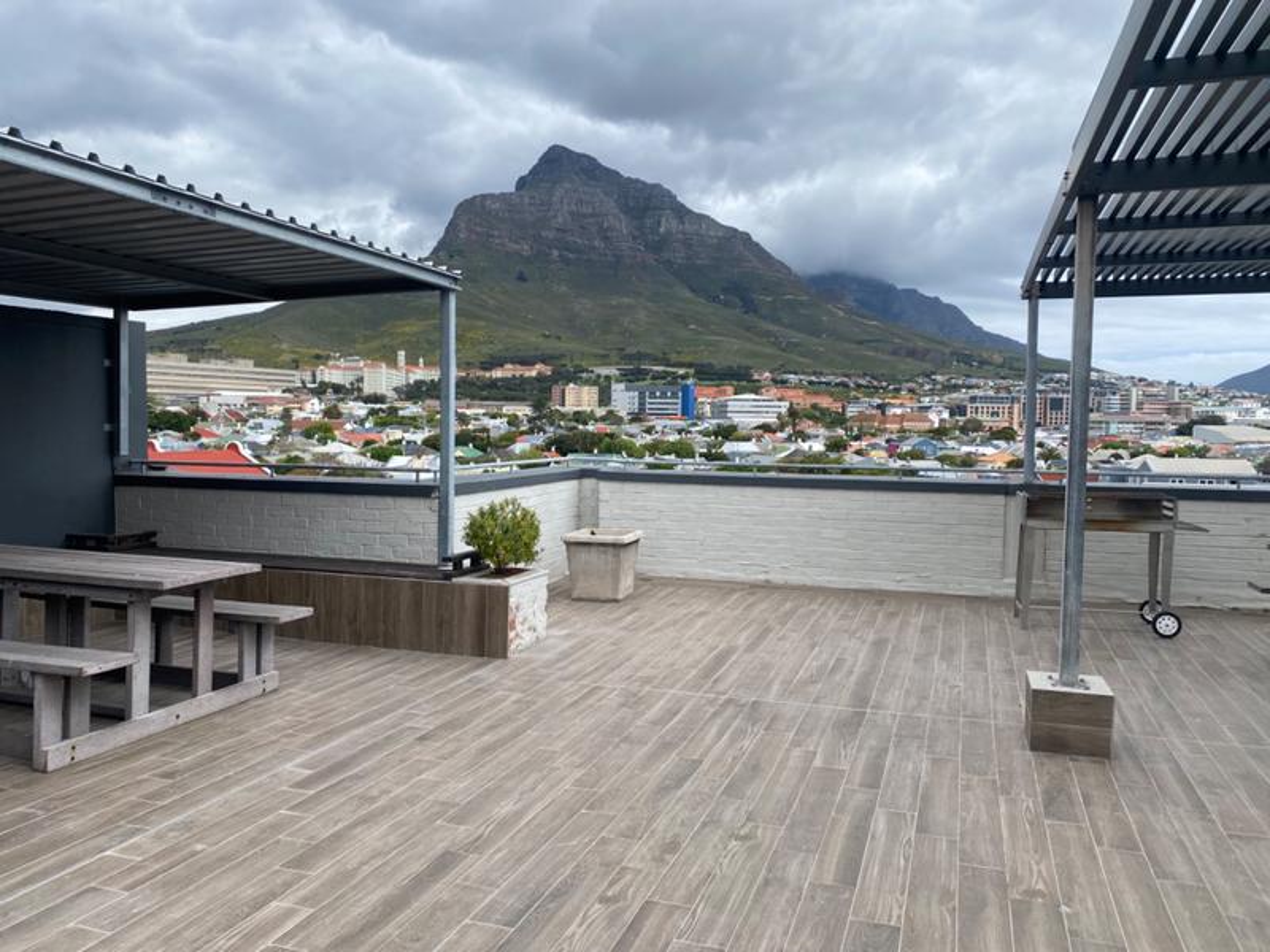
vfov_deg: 53.1
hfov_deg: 67.3
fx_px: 954
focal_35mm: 26
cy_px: 476
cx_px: 635
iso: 32
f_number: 1.8
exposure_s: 1/2358
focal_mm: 4.25
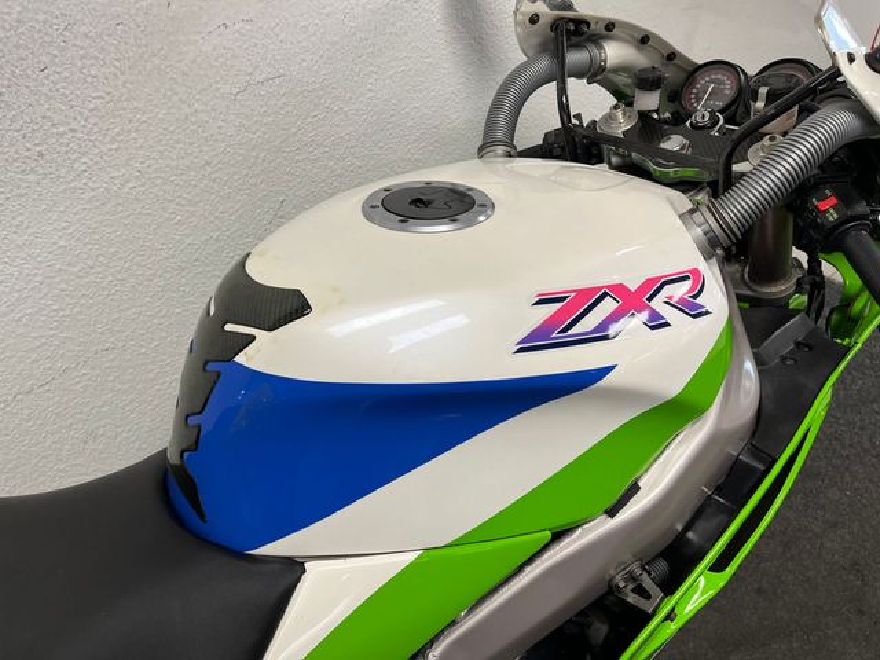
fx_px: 661
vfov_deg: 53.1
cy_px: 330
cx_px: 440
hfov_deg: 67.3
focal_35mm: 26
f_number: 1.6
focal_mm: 5.1
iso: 80
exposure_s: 1/100
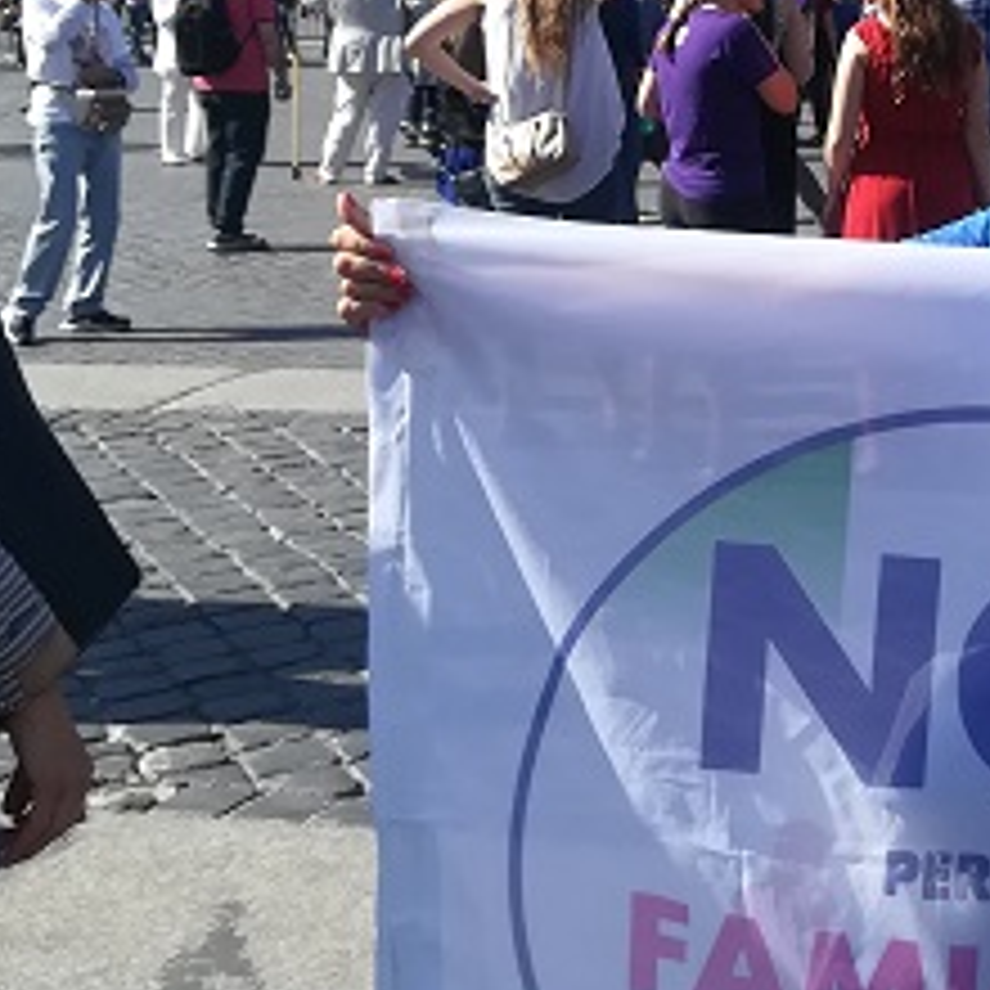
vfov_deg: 24.9
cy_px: 189
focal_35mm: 68
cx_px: 1064
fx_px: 2200
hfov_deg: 23.9
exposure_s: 1/629
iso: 50
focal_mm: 3.83
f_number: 2.2
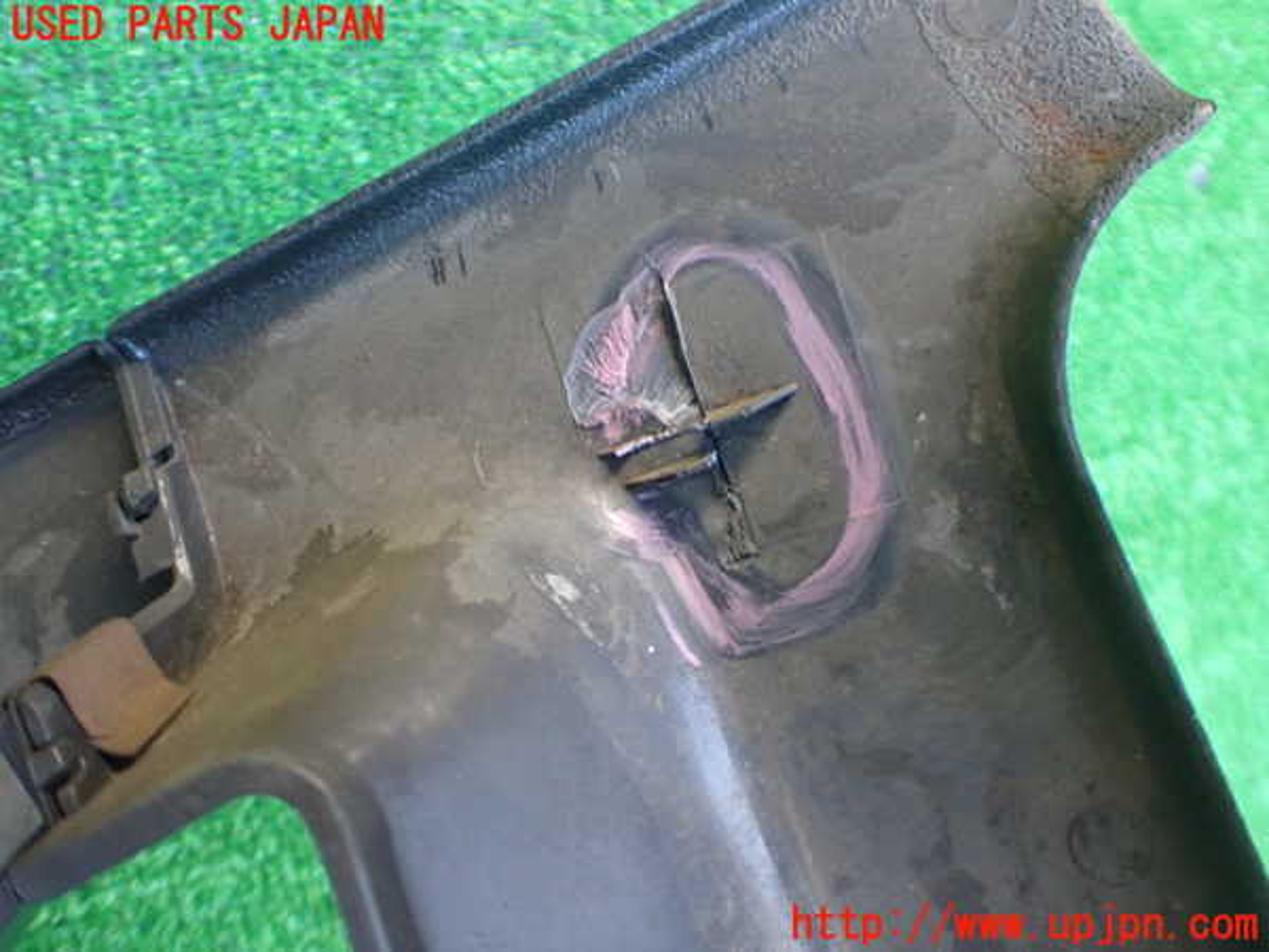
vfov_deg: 46.8
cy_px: 476
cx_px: 634
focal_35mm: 30
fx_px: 1100
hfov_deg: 60.0
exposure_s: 1/100
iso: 800
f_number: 2.3
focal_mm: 5.4
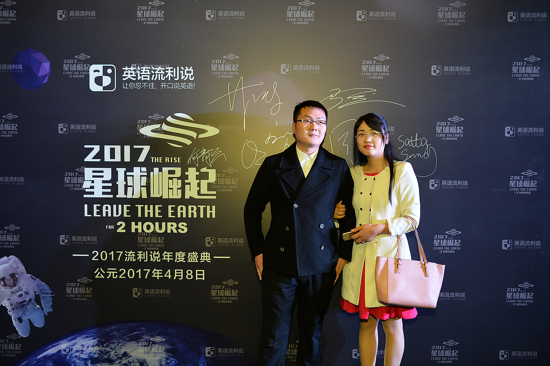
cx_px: 275
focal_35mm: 35
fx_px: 534
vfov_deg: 37.8
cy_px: 183
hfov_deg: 54.5
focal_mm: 35
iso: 400
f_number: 2.2
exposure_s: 1/160
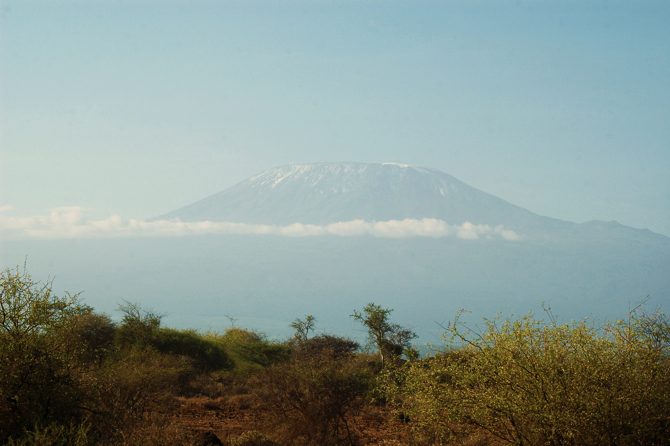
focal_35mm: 105
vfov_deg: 13.0
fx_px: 1952
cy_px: 223
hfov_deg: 19.5
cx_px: 335
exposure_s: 1/400
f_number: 10
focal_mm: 70
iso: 200
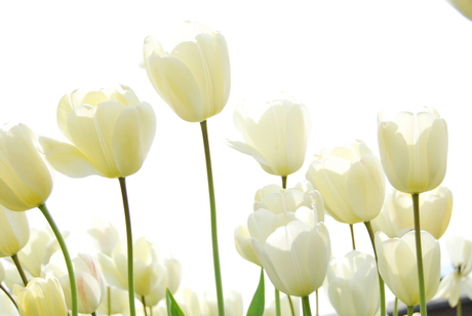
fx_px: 670
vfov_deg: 26.6
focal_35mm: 51
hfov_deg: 38.8
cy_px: 158
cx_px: 236
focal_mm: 34
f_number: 5
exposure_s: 1/4000
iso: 800
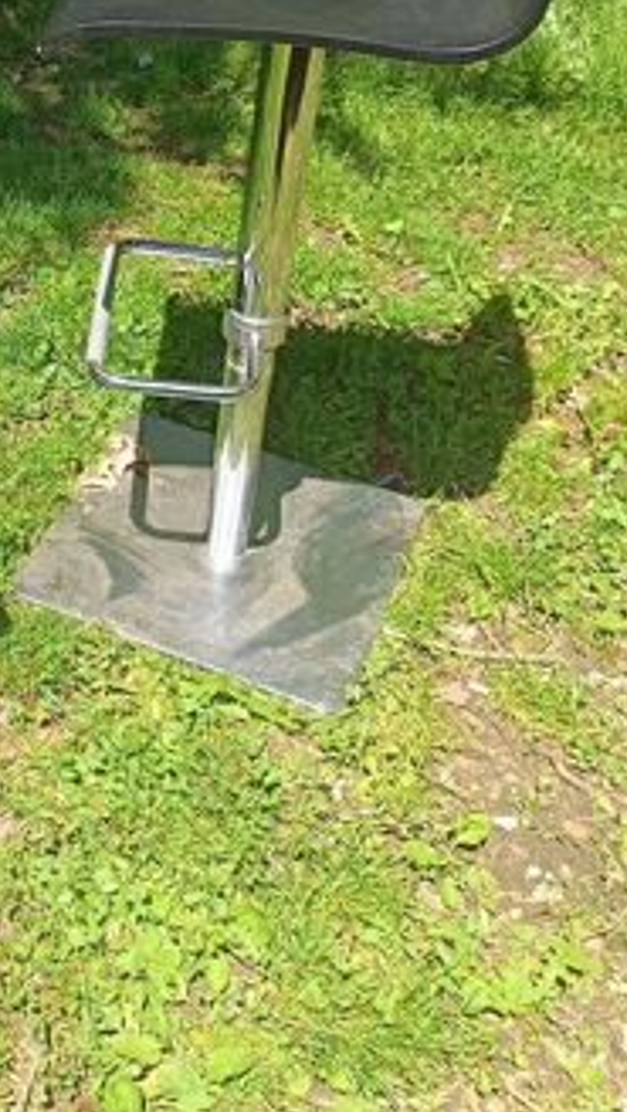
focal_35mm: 51
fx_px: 1504
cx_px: -58
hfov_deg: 22.3
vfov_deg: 39.3
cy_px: 258
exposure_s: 1/210
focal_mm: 5.31
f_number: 1.7
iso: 50
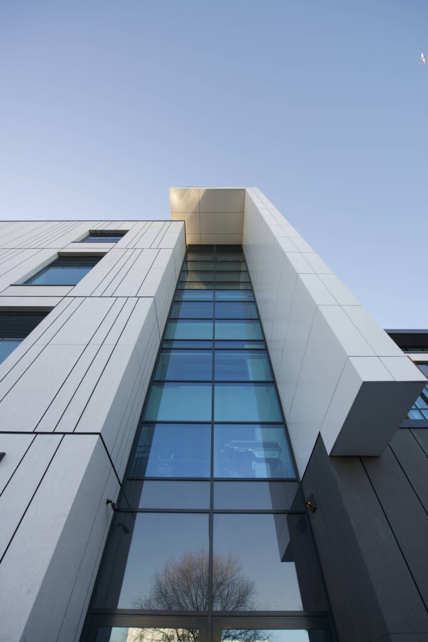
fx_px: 267
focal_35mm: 15
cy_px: 321
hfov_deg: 77.3
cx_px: 214
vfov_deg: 100.4
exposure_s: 1/50
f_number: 6.3
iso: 50
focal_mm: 15
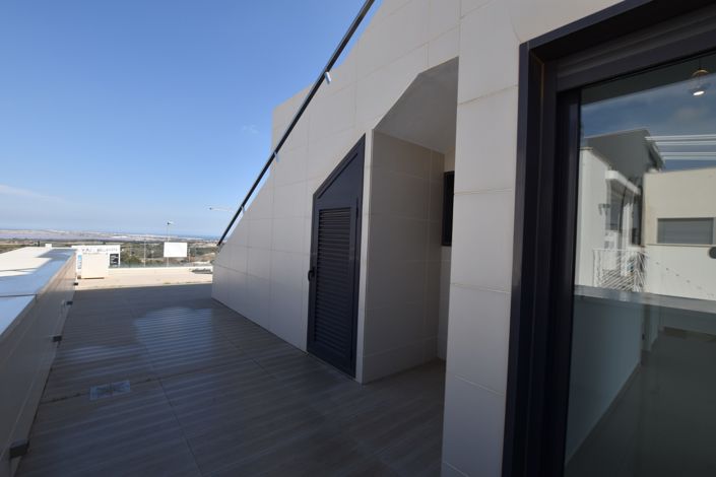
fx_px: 298
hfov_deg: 100.4
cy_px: 238
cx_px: 358
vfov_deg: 77.3
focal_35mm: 15
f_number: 8
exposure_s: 1/500
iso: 200
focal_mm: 10
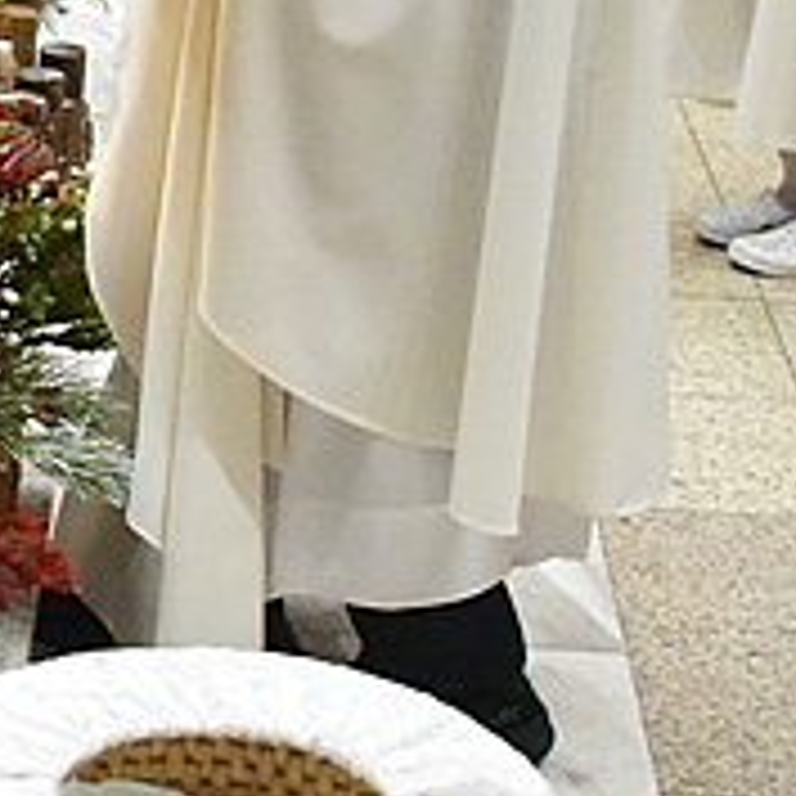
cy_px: -27
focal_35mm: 138
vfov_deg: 12.5
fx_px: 3590
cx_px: -387
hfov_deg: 12.1
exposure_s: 1/125
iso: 12800
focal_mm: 32
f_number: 5
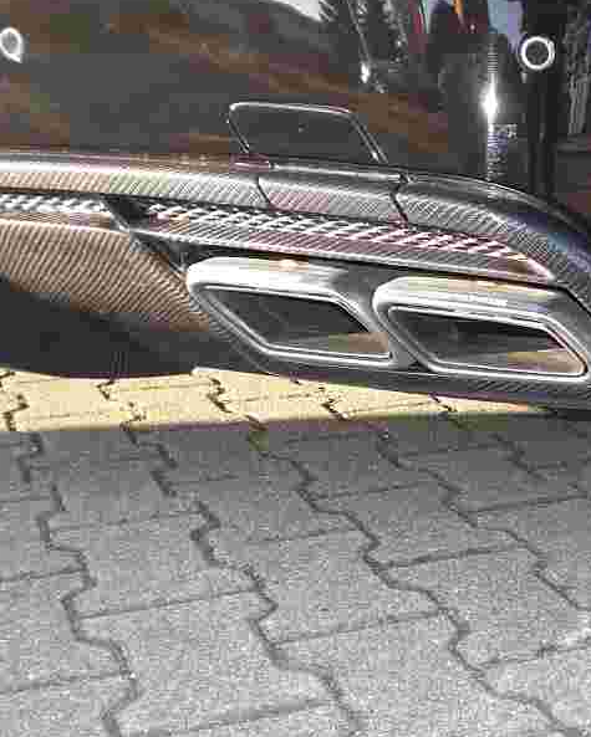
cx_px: 448
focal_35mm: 50
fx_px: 1092
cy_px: 367
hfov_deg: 29.8
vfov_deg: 37.3
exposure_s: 1/80
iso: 100
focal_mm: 6.3
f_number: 3.1
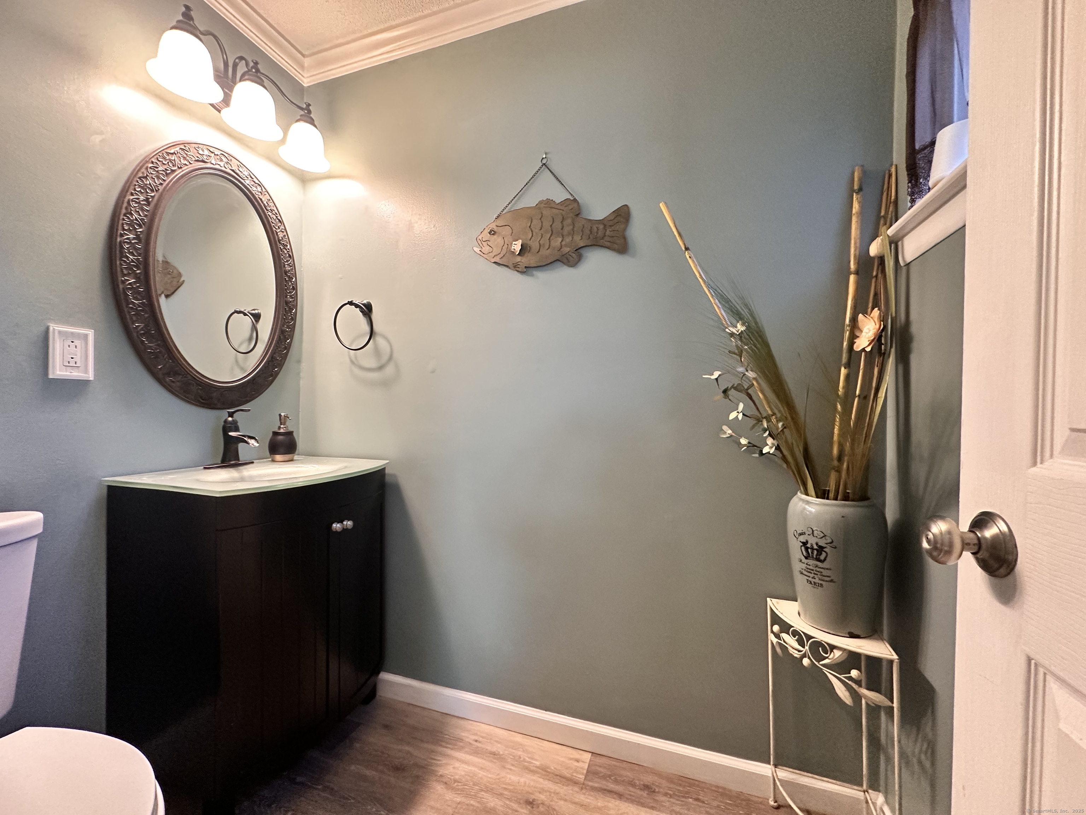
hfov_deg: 102.1
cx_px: 543
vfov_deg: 85.7
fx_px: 439
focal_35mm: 14
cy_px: 408
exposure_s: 1/60
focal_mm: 2.22
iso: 400
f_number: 2.2
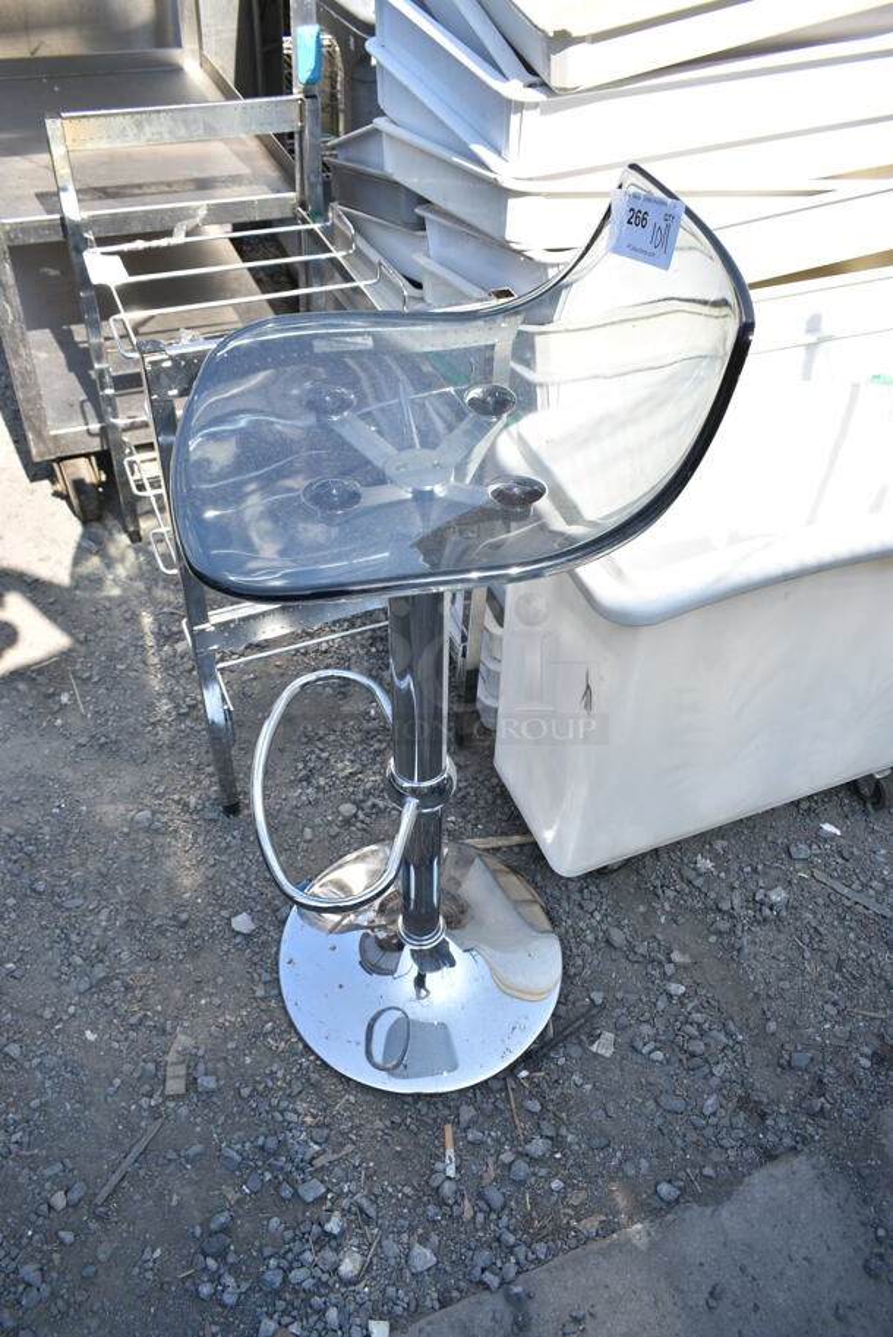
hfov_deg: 48.0
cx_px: 446
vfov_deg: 67.3
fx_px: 1003
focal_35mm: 27
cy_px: 668
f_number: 6.3
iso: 100
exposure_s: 1/160
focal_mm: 18
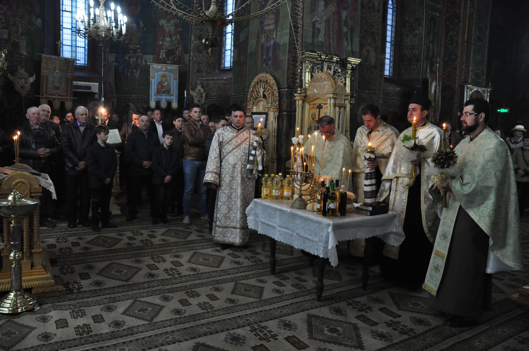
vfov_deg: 47.8
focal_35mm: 27
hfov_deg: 67.4
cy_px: 176
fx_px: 396
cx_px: 264
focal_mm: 18
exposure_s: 1/80
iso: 1600
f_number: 4
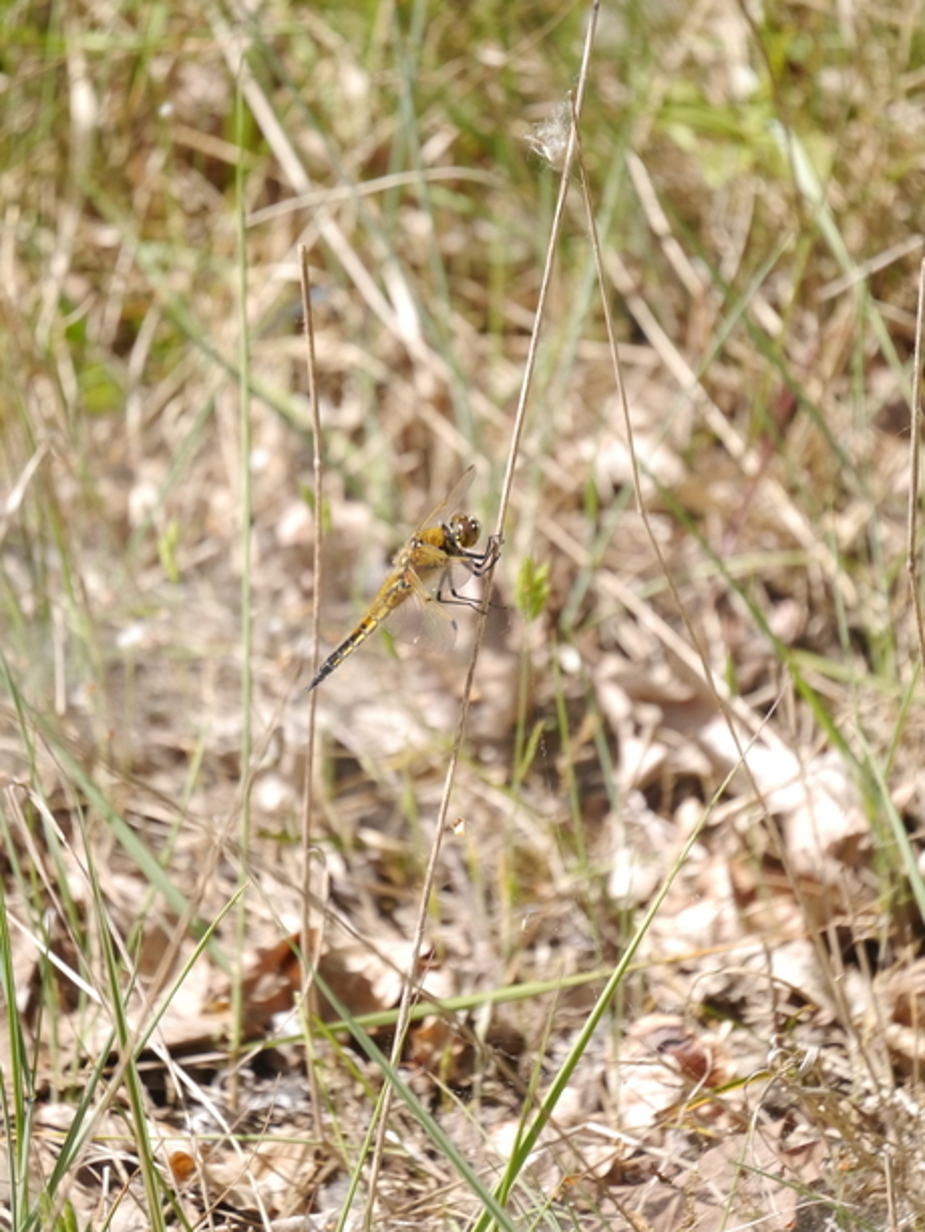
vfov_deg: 6.6
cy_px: 616
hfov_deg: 5.0
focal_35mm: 300
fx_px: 10685
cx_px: 462
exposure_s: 1/320
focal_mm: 150
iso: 800
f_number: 5.6
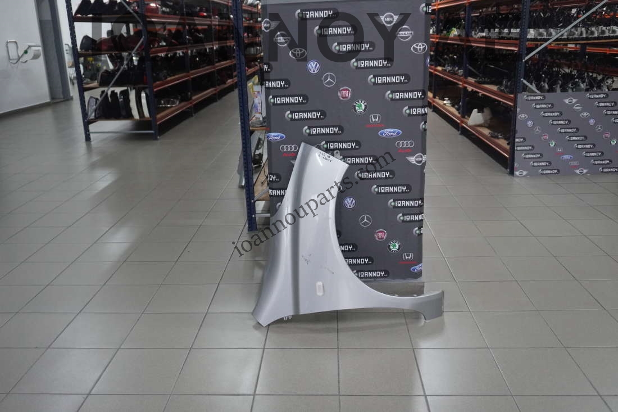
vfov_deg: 41.7
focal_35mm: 32
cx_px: 309
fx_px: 541
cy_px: 206
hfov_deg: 59.5
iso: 2500
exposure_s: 1/160
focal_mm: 21
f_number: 4
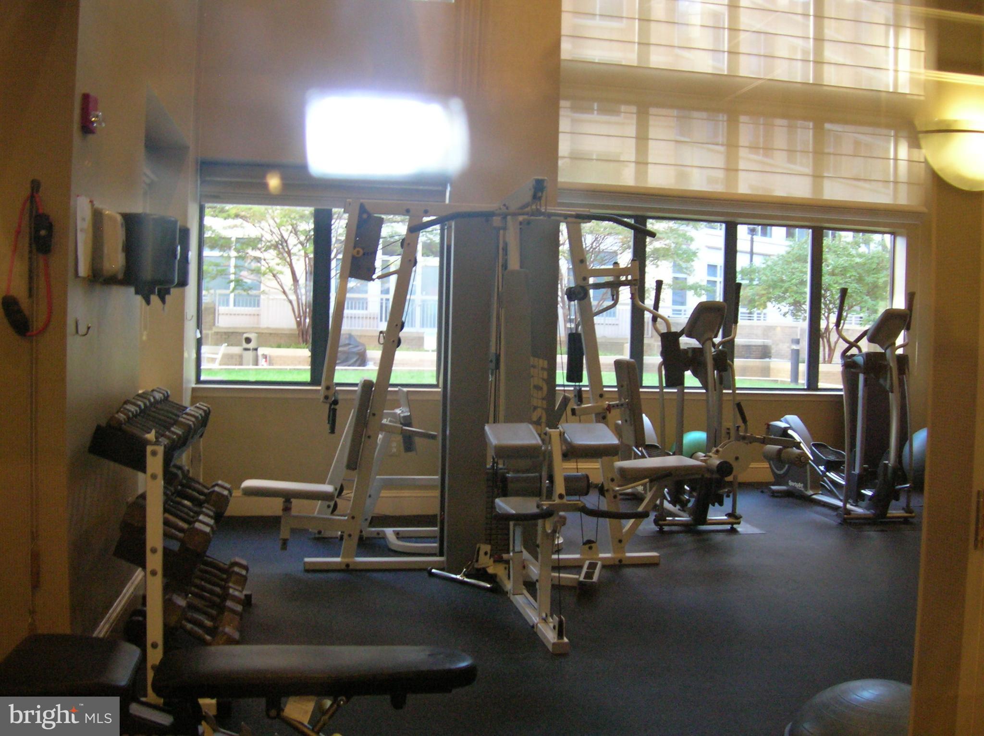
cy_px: 368
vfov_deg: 41.7
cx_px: 492
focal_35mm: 34
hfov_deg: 54.0
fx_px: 966
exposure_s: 1/14
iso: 200
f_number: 2.9
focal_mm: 5.7
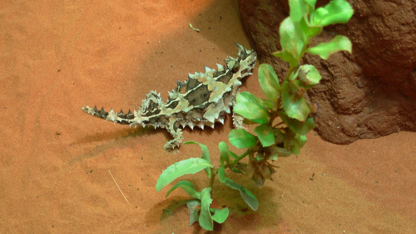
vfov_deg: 13.4
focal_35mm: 90
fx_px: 993
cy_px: 122
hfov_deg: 23.7
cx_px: 207
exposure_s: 1/14.3
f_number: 3.7
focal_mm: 13.5
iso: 50
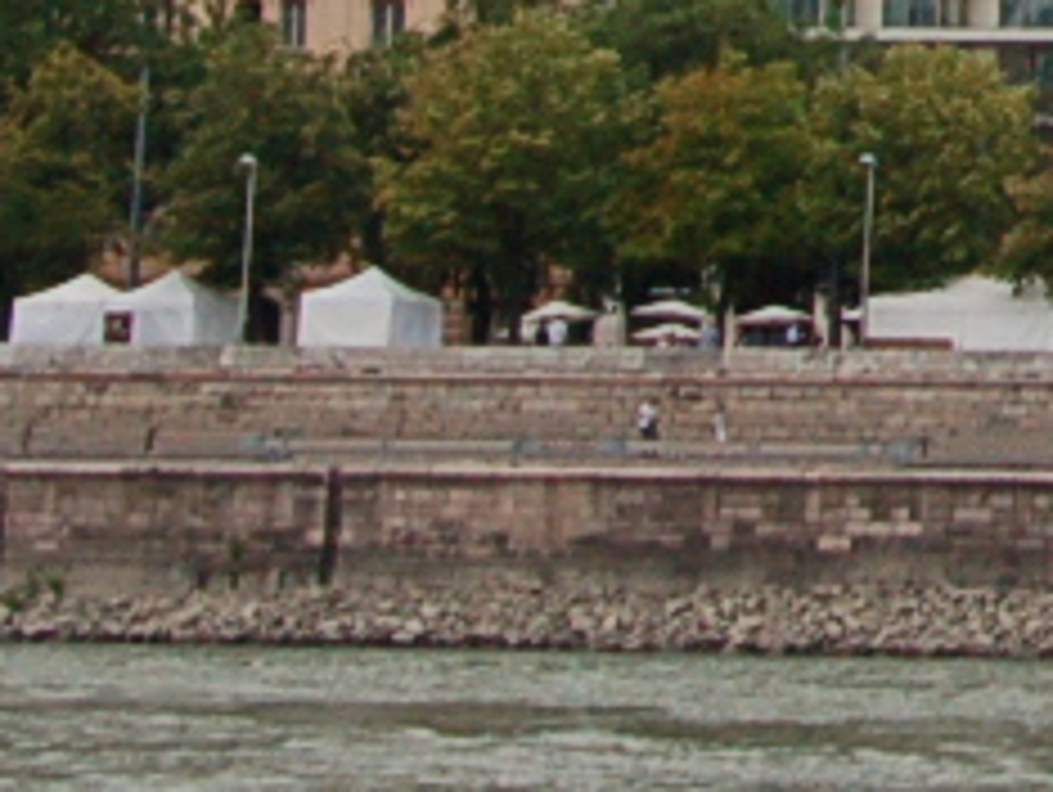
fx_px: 9013
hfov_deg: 6.4
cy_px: -1184
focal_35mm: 296
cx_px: 2556
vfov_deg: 4.9
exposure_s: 1/400
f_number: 10
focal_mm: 32
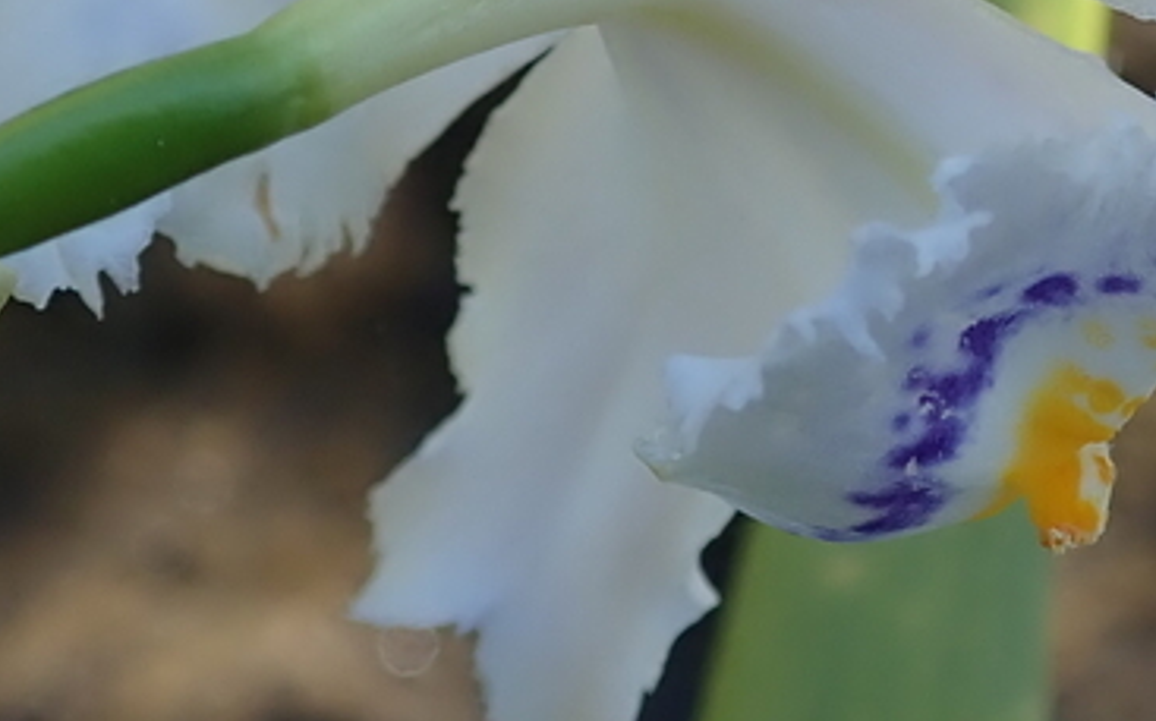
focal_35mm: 104
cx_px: 765
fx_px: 3275
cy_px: -198
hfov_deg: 20.0
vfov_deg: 12.2
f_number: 3.2
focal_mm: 5.5
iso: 100
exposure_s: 1/320
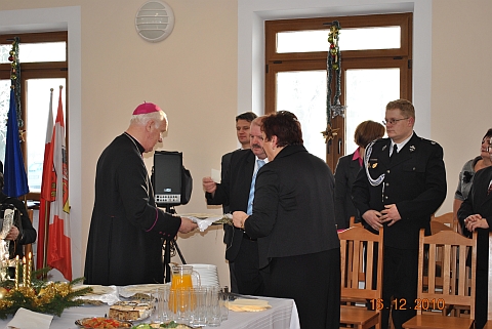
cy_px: 164
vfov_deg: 20.7
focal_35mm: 66
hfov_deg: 30.5
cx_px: 246
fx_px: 903
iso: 200
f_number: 5.3
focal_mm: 44
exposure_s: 1/60
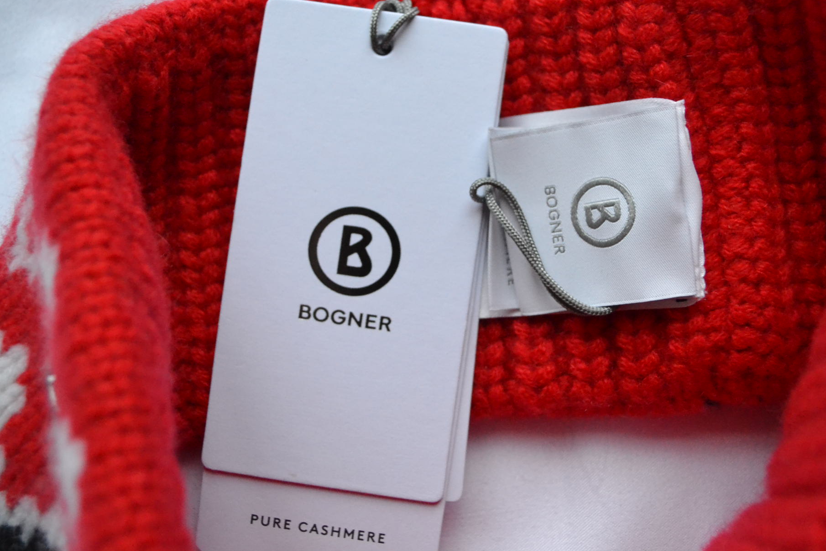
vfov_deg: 31.7
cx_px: 431
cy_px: 202
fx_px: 964
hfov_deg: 46.4
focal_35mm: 42
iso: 2800
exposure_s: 1/60
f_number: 4
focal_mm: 22
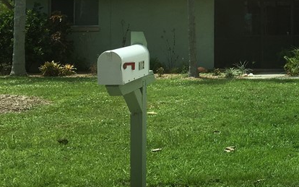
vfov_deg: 16.9
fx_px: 619
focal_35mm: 76
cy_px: 15
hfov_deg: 25.1
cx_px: 333
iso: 25
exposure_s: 1/2137
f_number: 2.2
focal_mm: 4.15
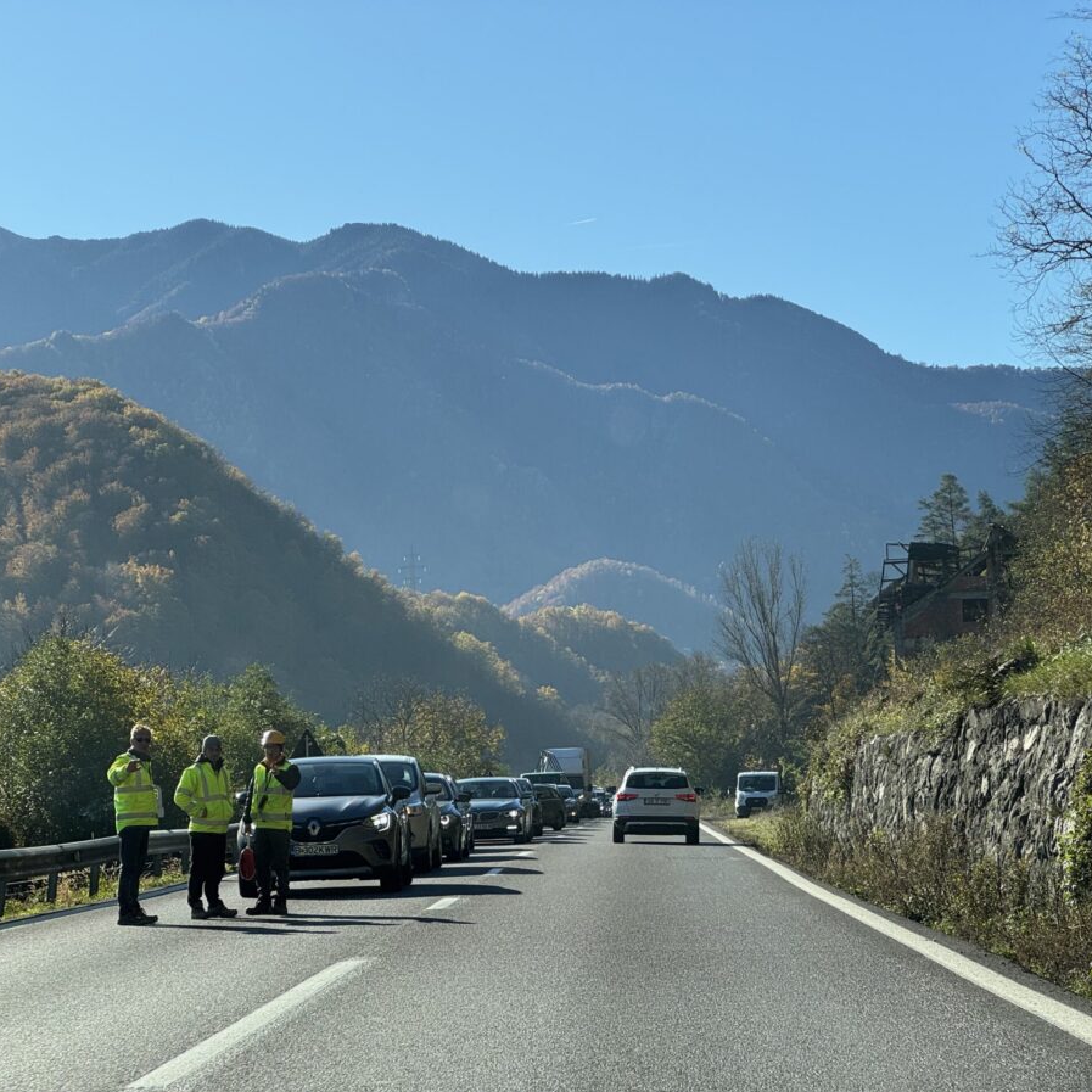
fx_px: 3248
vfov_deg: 19.1
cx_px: 567
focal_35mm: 91
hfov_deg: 19.1
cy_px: 547
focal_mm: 9
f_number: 2.8
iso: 25
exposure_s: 1/475
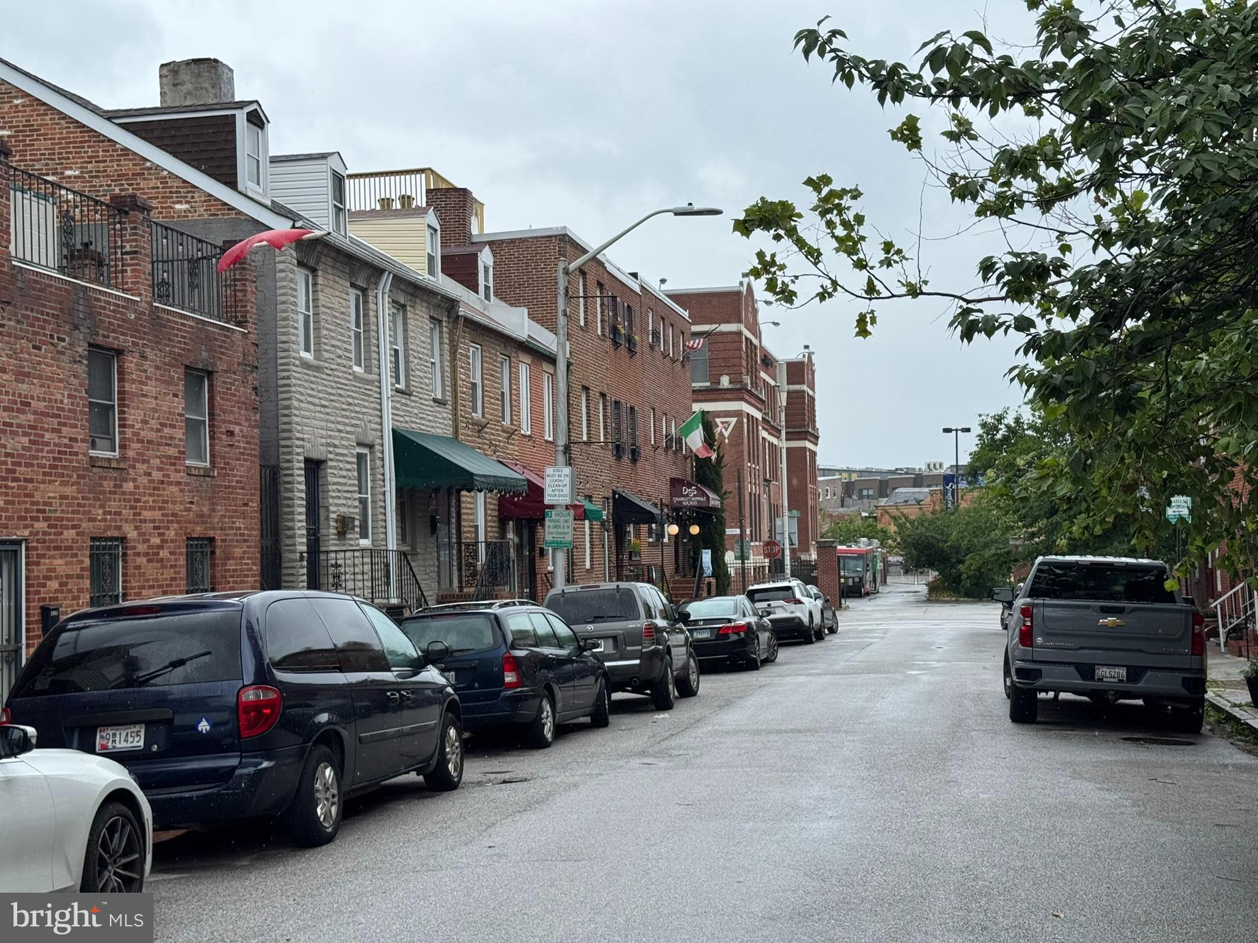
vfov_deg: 30.3
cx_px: 629
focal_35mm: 48
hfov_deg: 39.7
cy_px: 472
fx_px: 1744
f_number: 1.78
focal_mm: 6.76
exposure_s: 1/2110
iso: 64
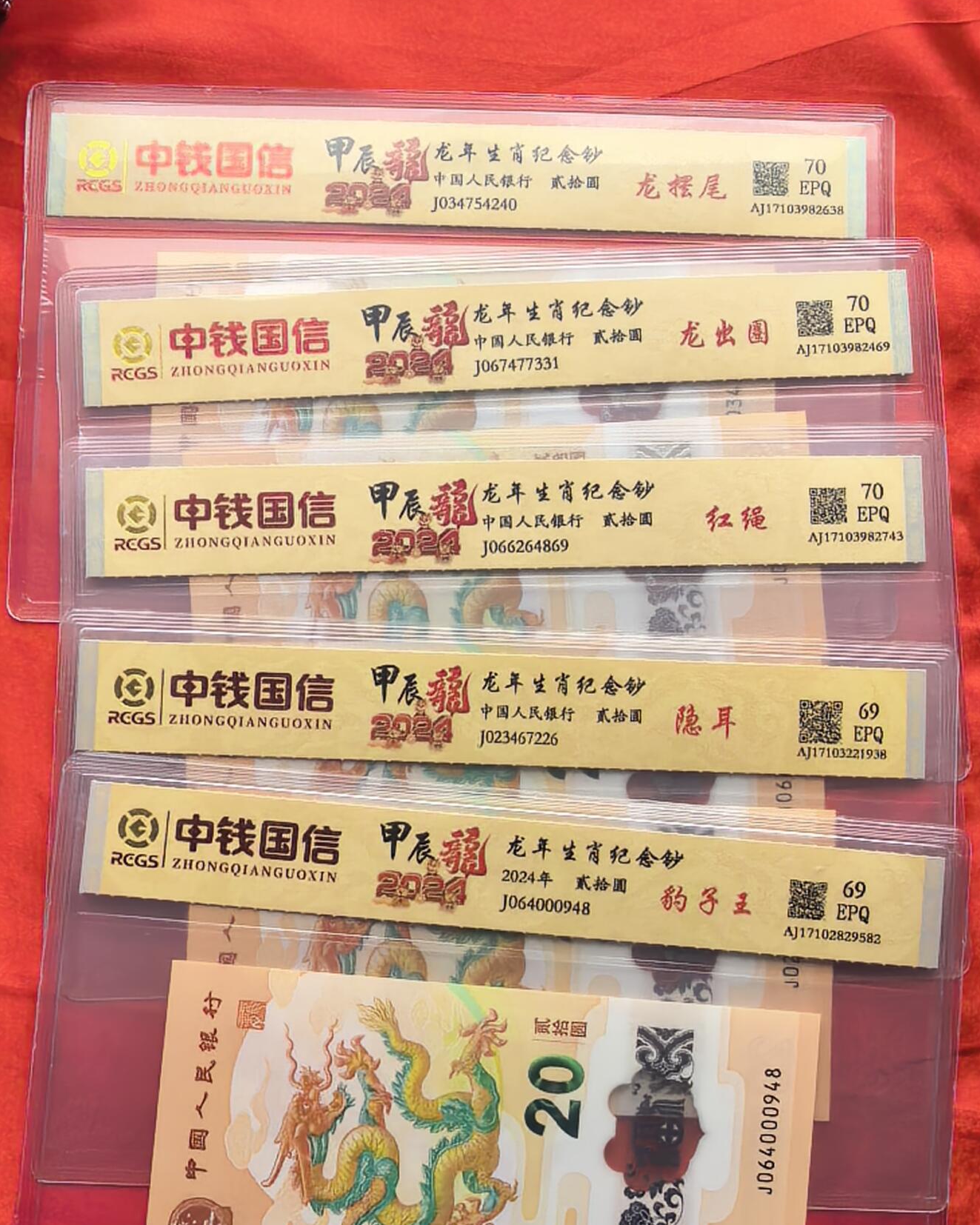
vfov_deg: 36.7
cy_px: 586
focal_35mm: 51
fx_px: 1849
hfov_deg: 29.7
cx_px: 487
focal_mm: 1.95
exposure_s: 1/345
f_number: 2.2
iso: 50
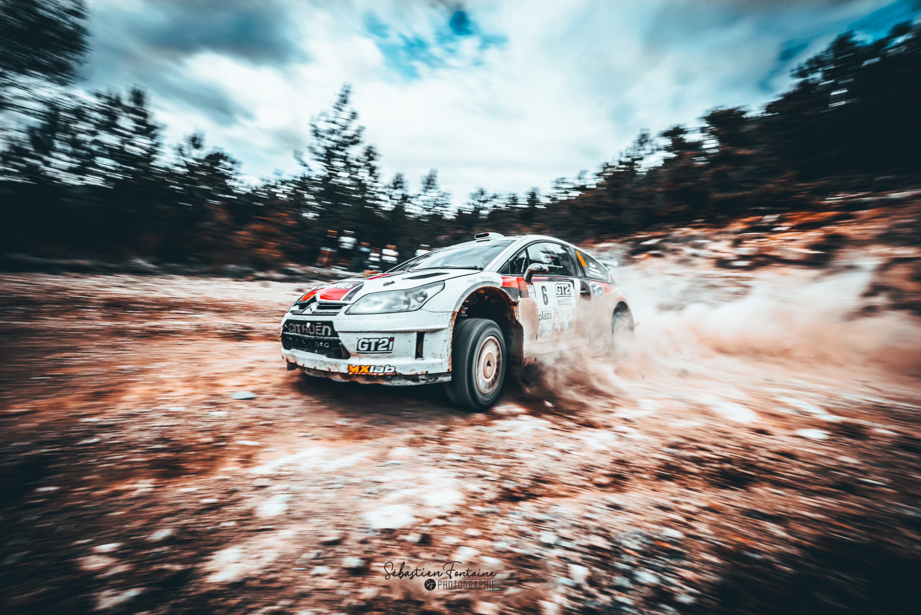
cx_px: 460
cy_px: 308
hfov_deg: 100.4
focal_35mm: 15
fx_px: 384
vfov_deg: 77.4
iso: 100
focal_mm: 15
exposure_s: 1/60
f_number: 11
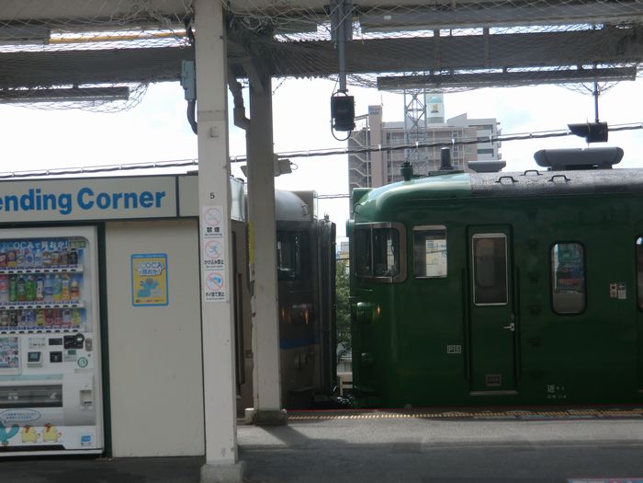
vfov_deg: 19.4
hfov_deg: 25.7
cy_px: 242
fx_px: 1412
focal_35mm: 76
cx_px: 322
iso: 64
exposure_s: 1/320
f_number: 4.6
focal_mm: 13.6
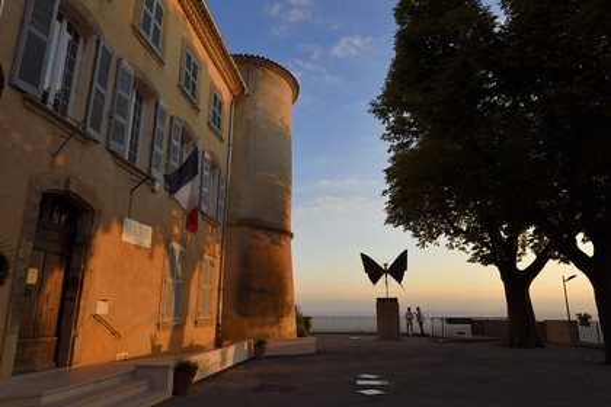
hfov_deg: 73.7
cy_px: 204
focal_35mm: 24
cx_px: 306
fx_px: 407
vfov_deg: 53.1
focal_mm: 24
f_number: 8
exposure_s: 1/160
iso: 200
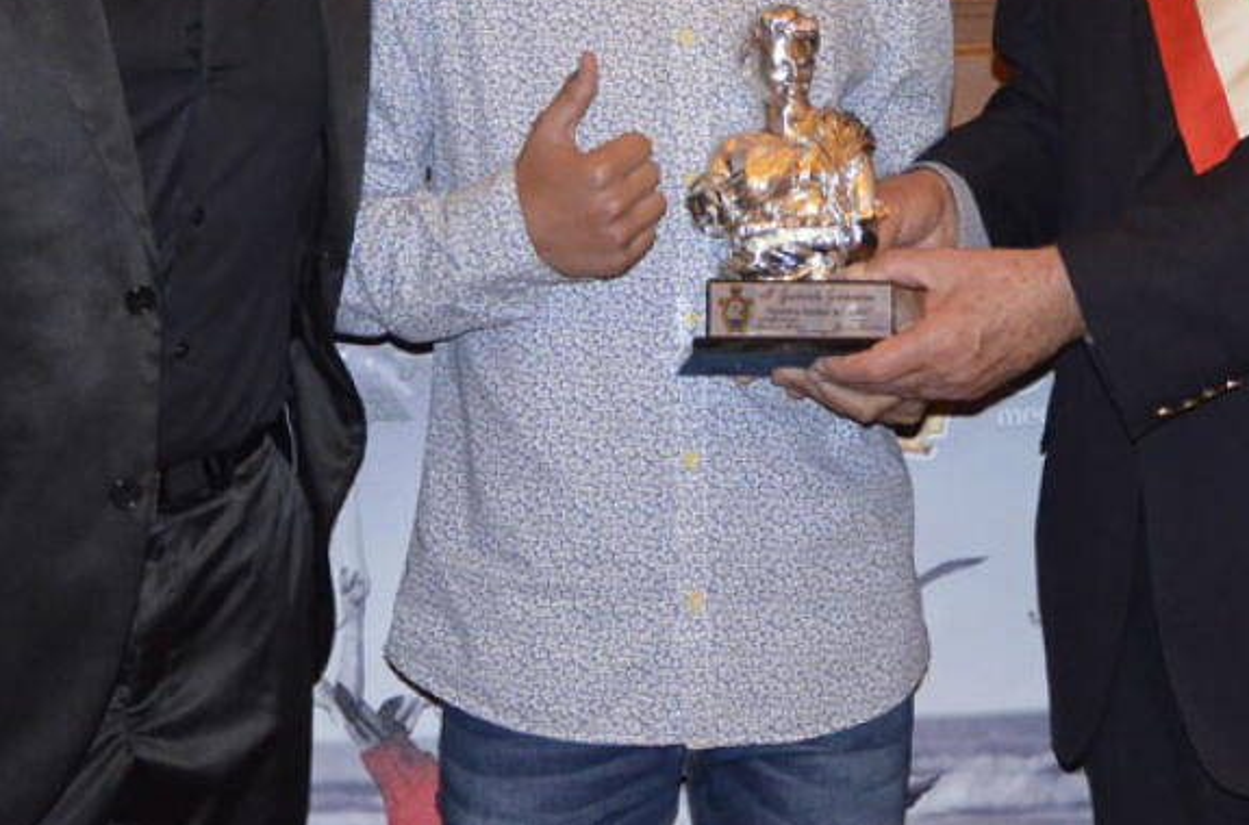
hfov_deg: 17.2
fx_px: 4117
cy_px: 30
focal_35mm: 119
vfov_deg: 11.4
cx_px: 745
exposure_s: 1/60
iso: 3200
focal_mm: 38
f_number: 4.5
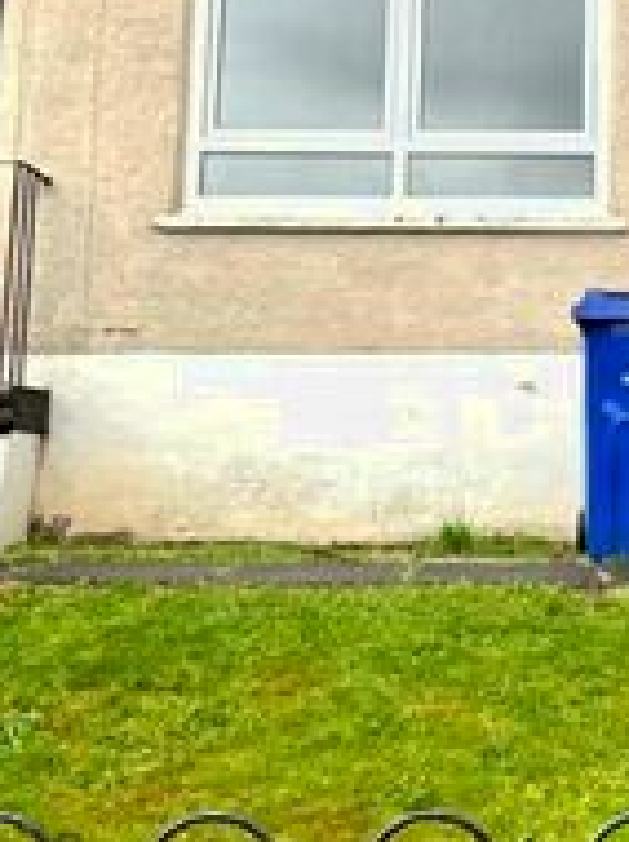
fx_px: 1748
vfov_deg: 26.3
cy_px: 109
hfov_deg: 19.9
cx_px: 607
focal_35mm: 72
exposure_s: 1/628
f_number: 1.5
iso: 50
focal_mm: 5.7
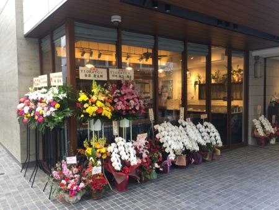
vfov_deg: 48.3
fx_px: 234
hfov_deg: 61.6
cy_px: 105
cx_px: 140
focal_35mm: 29
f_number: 2.2
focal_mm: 4.15
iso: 40
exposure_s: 1/30
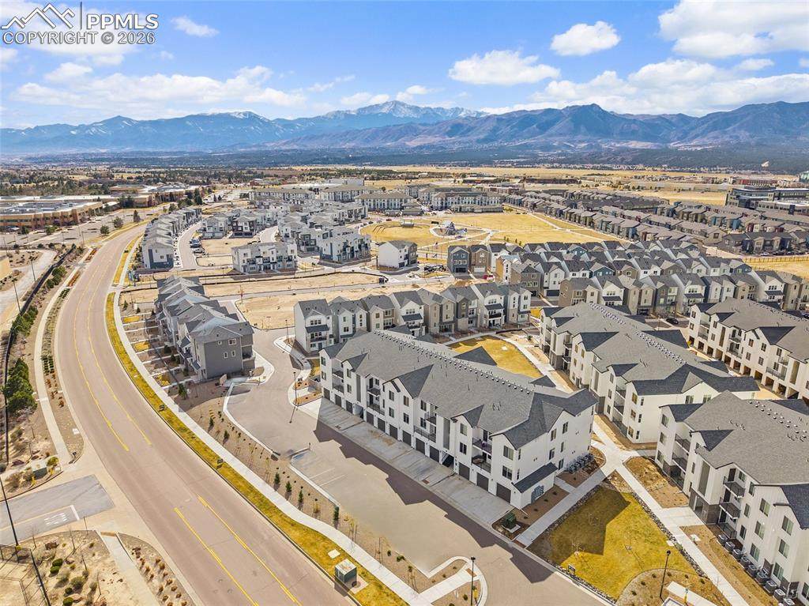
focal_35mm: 24
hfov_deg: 71.6
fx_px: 561
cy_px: 303
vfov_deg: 56.8
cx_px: 404
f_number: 1.8
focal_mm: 8.67
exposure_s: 1/120
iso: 130
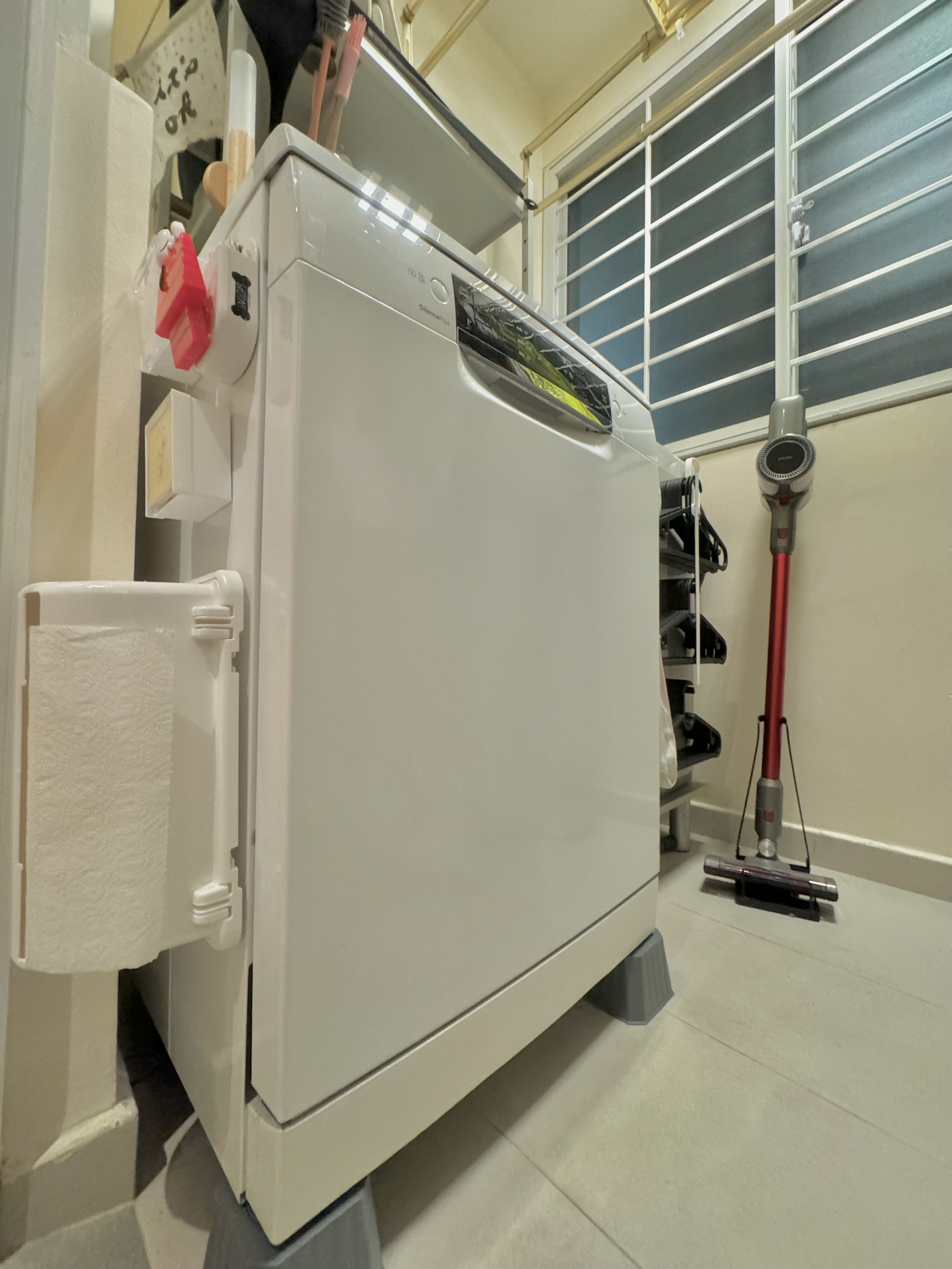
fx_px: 513
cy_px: 634
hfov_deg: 85.7
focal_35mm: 14
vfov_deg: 102.1
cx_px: 476
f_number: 2.2
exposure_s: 1/60
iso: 1000
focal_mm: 2.22
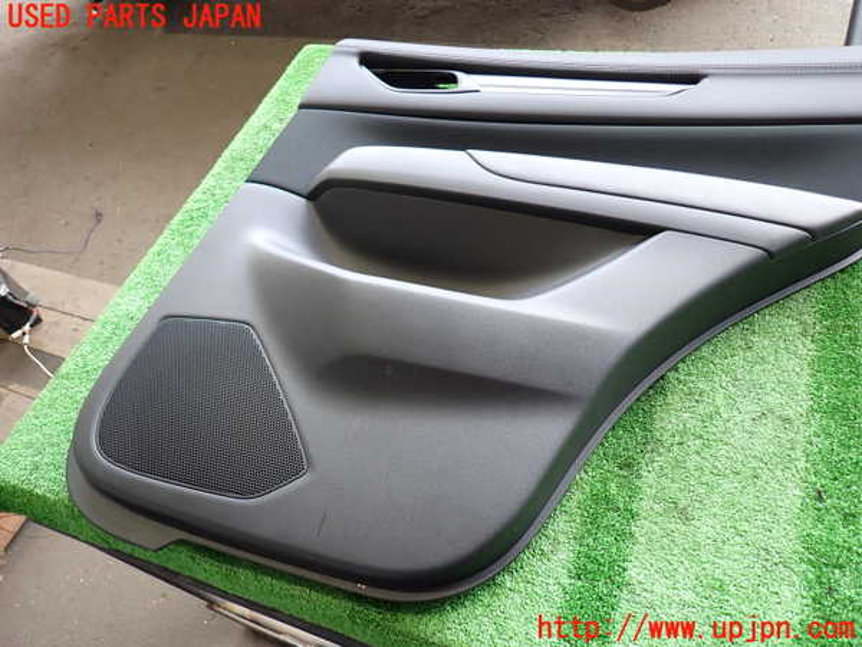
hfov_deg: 69.4
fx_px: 623
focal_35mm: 25
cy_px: 324
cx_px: 431
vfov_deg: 54.9
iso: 200
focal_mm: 4.5
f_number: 2
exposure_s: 1/60
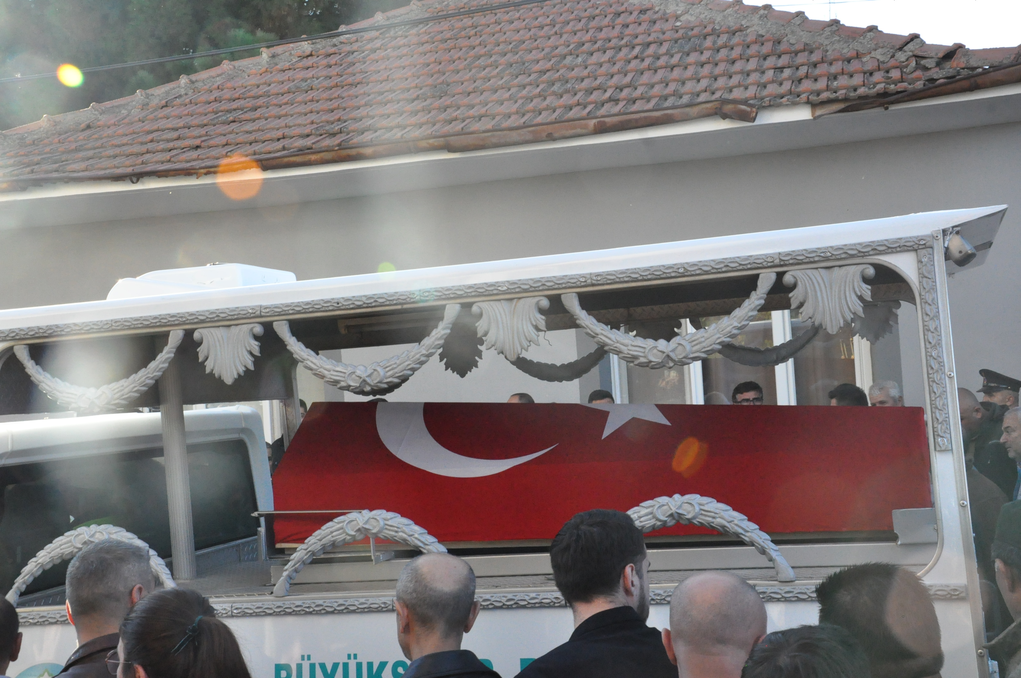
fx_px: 1360
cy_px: 339
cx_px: 510
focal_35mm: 48
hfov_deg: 41.2
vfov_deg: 28.0
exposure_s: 1/640
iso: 3200
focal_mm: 32
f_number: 13
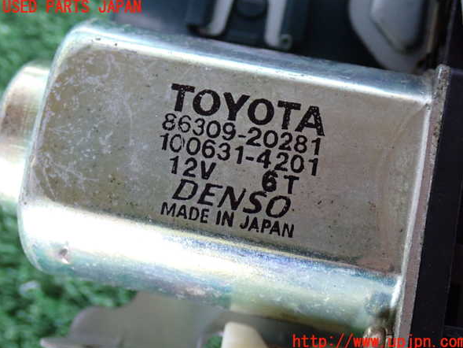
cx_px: 234
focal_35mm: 55
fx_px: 736
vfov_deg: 26.6
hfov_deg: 34.9
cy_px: 175
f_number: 3.3
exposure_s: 1/50
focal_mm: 9.65
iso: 800
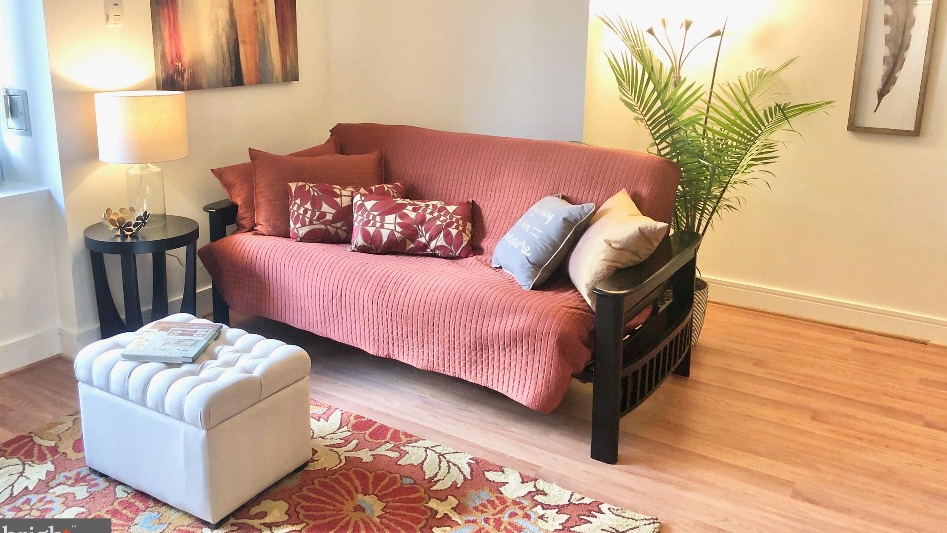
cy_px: 196
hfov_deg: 62.6
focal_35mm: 31
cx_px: 475
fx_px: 779
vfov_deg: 37.5
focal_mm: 3.99
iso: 40
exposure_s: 1/30
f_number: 1.8
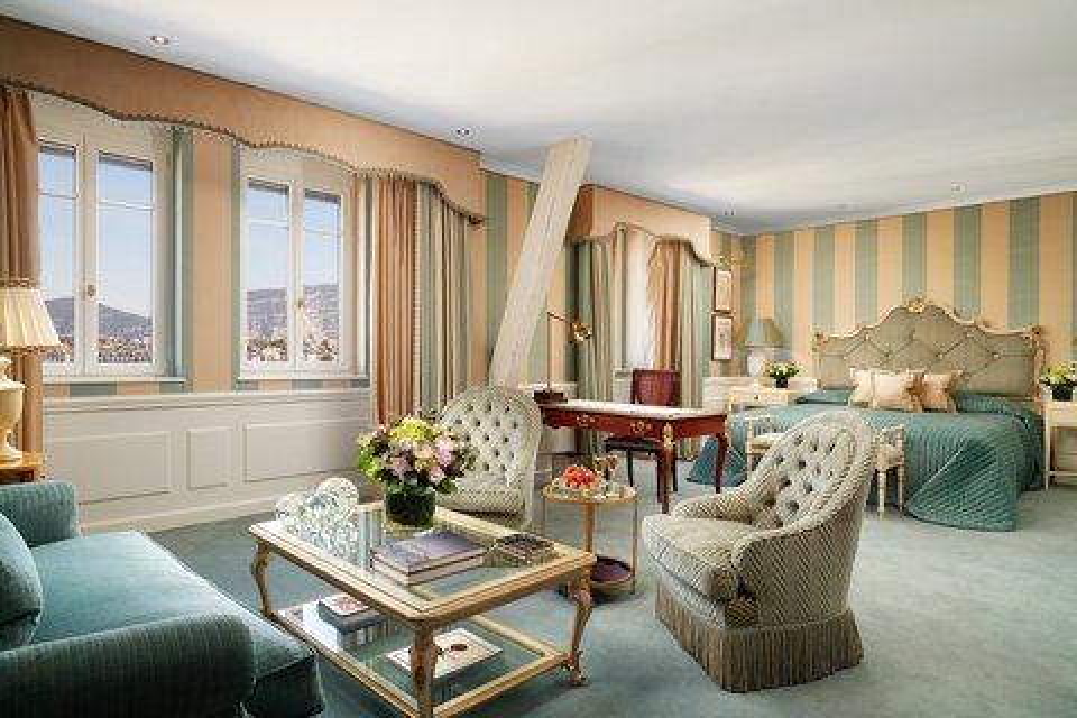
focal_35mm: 21
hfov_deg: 81.2
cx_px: 538
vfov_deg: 59.5
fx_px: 628
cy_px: 359
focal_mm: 21
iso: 125
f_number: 16
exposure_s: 1/250
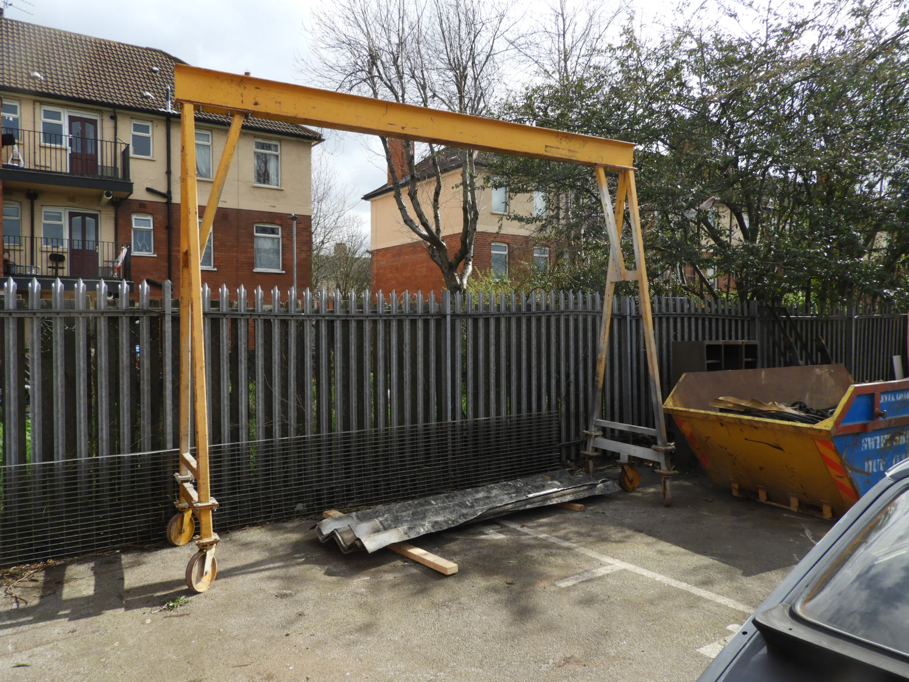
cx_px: 438
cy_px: 338
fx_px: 656
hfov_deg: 69.4
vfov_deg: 54.9
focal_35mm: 25
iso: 100
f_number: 3.3
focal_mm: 4.3
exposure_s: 1/800
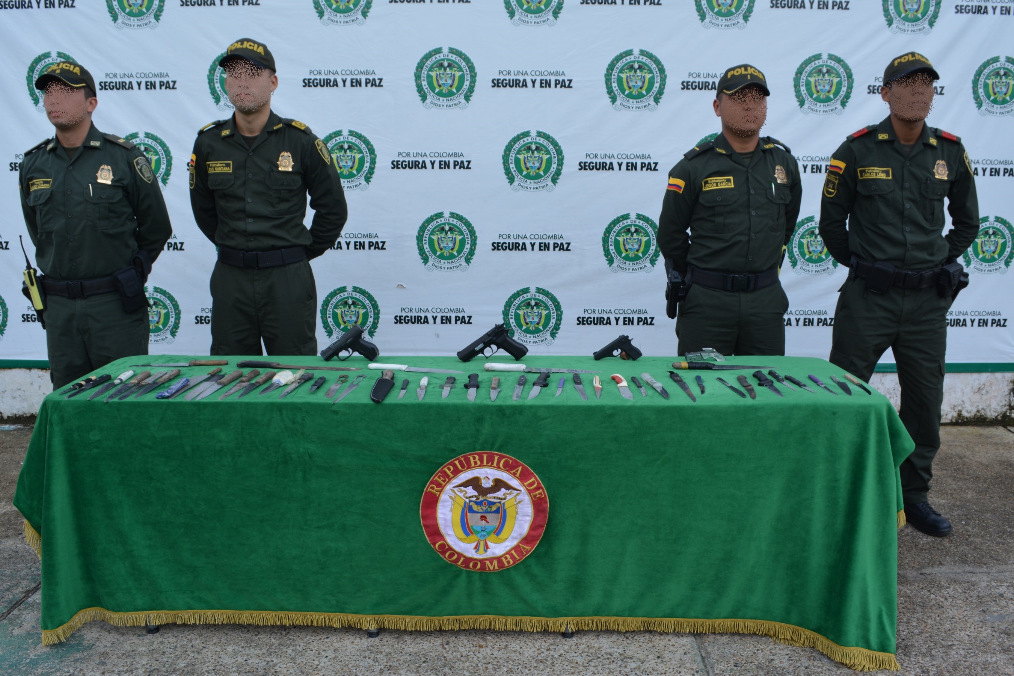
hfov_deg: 61.9
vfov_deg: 43.5
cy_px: 301
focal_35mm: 30
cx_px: 509
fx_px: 845
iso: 200
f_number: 7.1
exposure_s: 1/200
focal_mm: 18
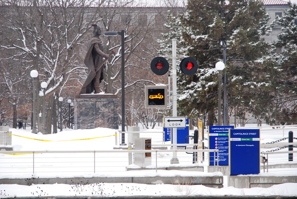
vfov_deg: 13.1
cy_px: 100
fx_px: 867
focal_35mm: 105
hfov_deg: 19.4
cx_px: 148
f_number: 5
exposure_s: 1/400
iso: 200
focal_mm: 70
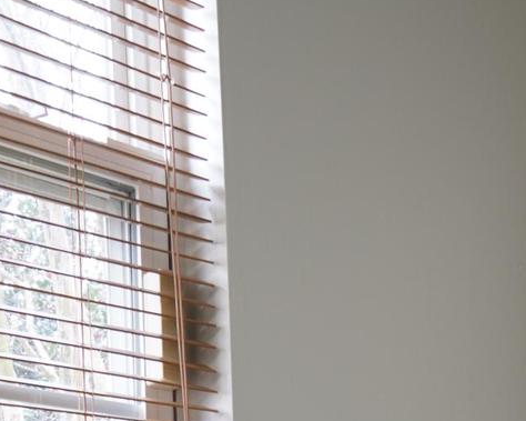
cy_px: 774
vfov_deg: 17.0
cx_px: 493
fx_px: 1136
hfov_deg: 25.1
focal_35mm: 73
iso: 1250
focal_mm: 24
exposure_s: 1/25
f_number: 6.3
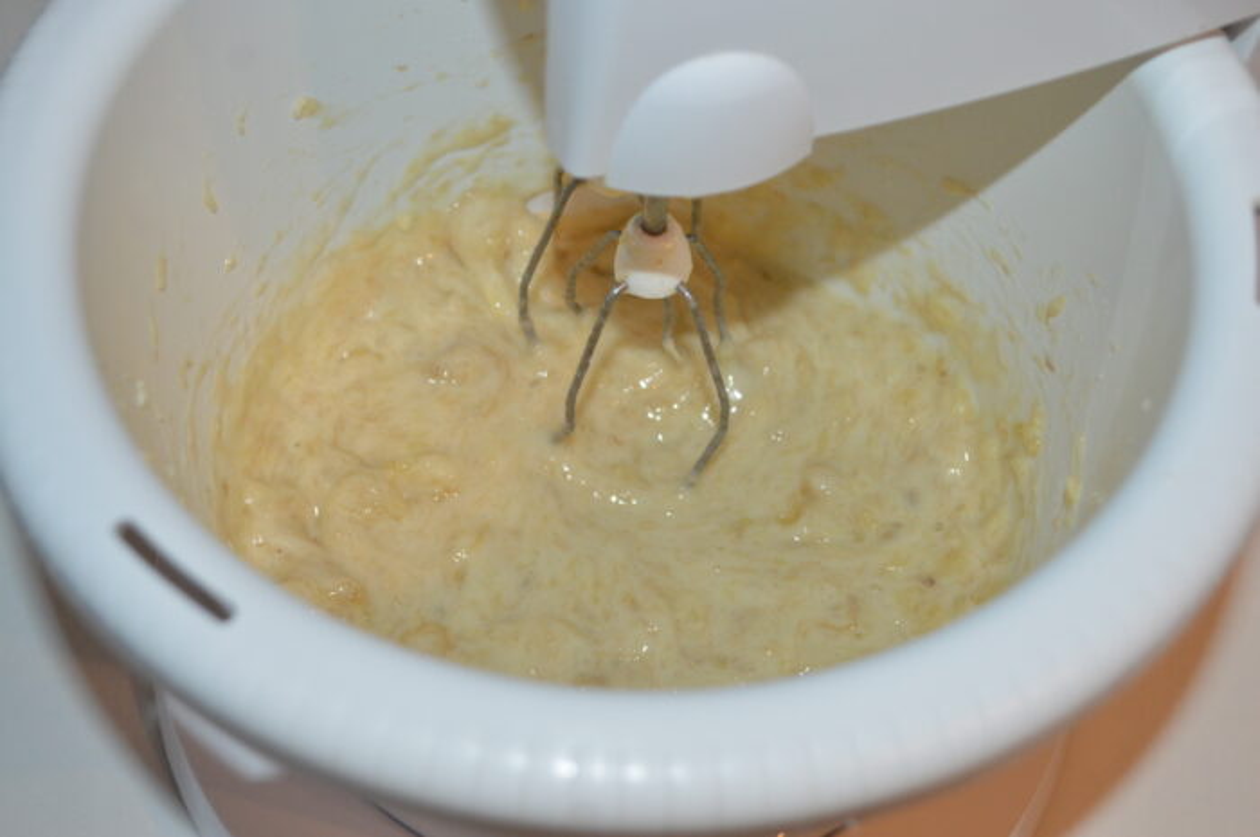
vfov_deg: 28.0
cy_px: 418
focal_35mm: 48
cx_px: 630
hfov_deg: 41.2
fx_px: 1678
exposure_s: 1/60
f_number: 4.8
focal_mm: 32
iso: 900
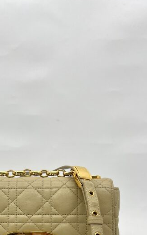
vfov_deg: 35.7
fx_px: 346
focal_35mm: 54
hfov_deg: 23.6
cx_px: 29
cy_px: 202
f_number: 1.5
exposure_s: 1/286
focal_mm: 5.7
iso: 40
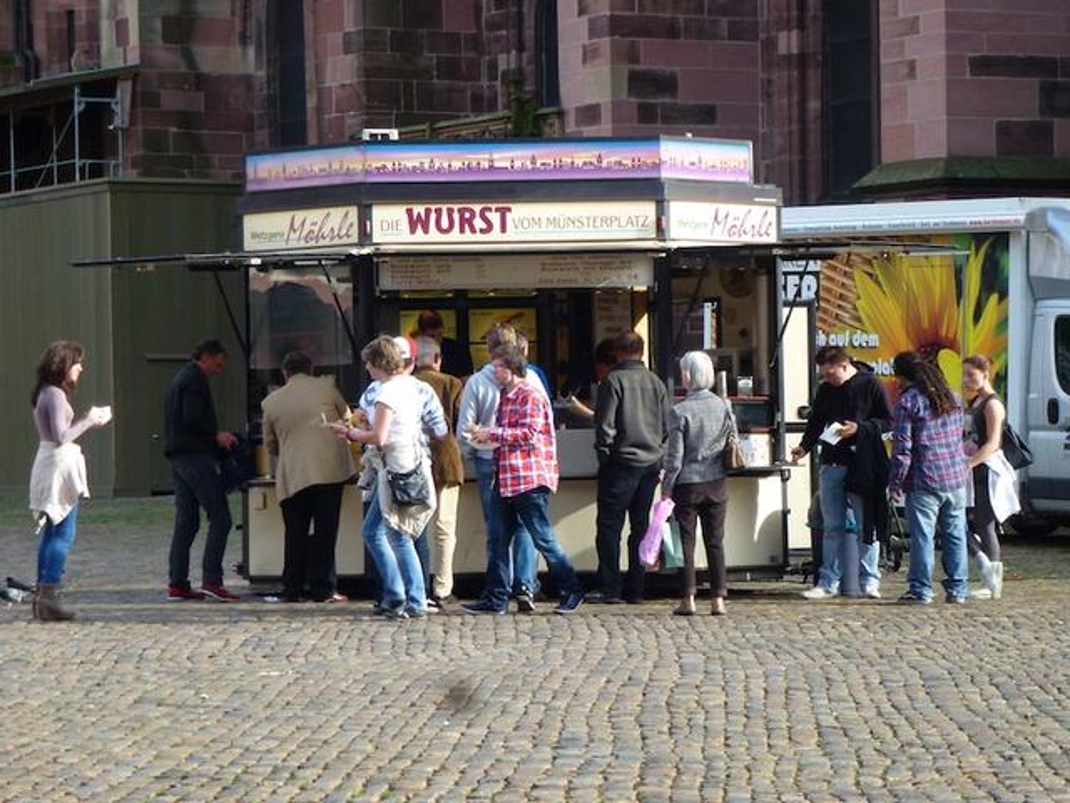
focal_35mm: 133
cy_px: 402
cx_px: 535
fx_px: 4111
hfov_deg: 14.8
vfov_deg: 11.1
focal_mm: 21.7
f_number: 5.1
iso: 100
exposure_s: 1/125
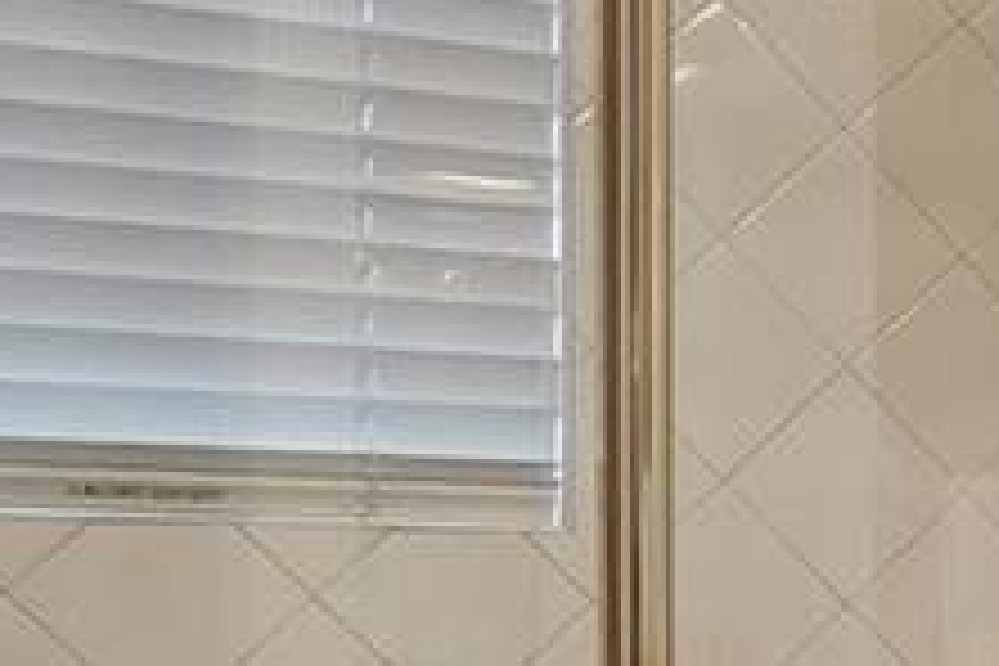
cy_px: 655
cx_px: 1706
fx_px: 2943
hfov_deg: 16.6
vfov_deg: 12.8
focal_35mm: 106
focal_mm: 14.7
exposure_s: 1/2.5
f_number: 8
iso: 400
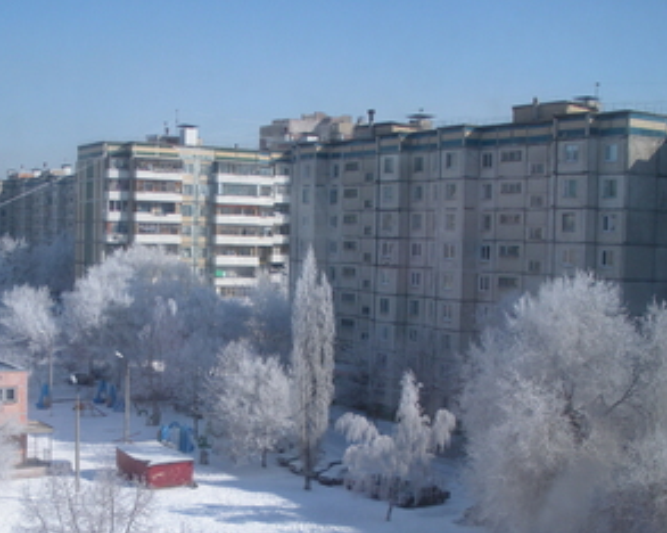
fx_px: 1065
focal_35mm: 54
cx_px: 260
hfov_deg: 34.6
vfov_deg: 27.8
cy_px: 376
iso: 64
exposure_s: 1/842
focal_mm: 6.3
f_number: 3.5
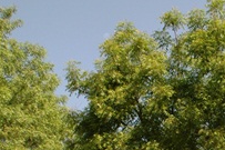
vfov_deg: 15.3
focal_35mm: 85
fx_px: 531
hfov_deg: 23.2
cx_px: 207
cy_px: 192
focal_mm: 18
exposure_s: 1/500
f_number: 7.1
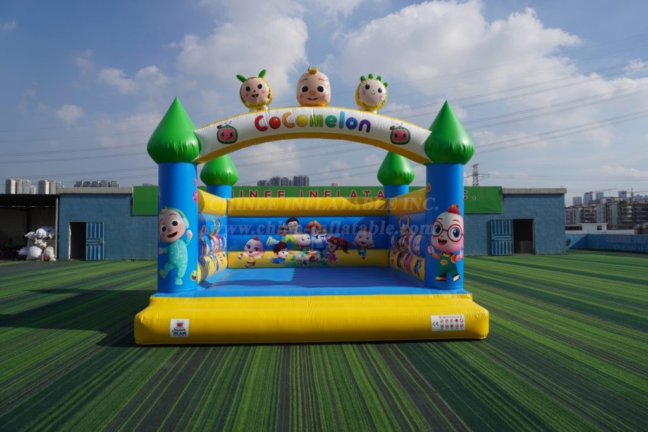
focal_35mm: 24
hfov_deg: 73.7
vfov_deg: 53.1
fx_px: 432
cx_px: 324
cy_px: 216
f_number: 8
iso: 100
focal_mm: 16
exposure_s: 1/400
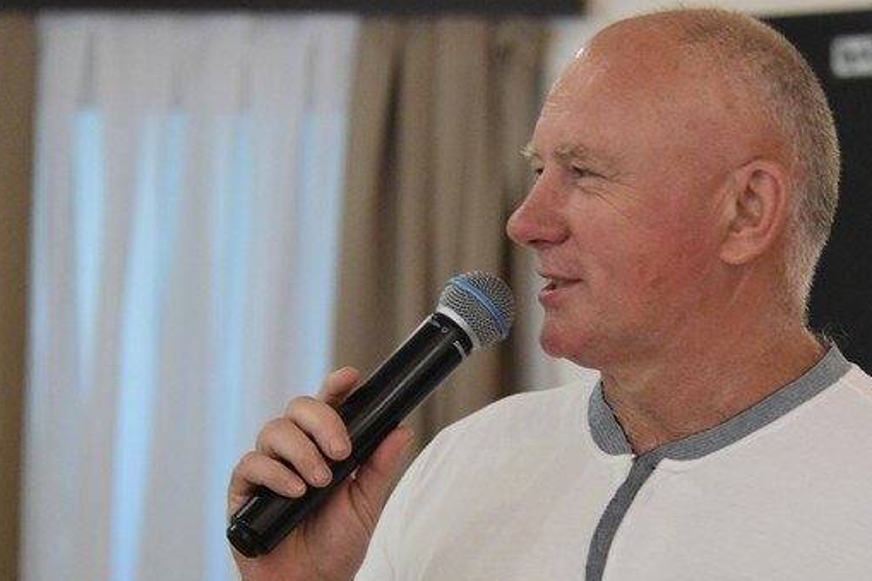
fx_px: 3995
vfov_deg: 8.3
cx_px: 615
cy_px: 365
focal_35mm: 165
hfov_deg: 12.4
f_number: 5.3
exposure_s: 1/60
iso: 6400
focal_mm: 100
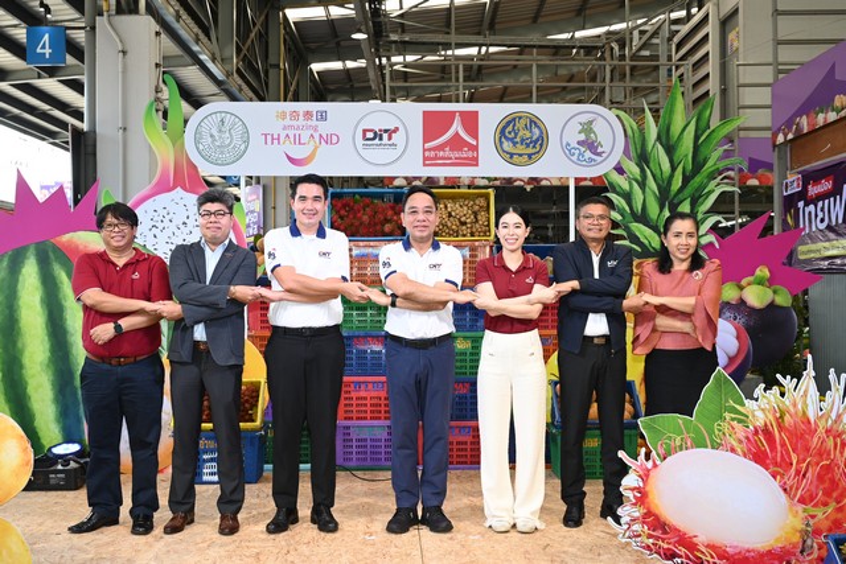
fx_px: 870
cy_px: 282
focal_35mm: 37
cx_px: 423
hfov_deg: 51.9
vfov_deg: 36.0
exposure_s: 1/125
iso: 500
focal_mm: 37
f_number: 5.6
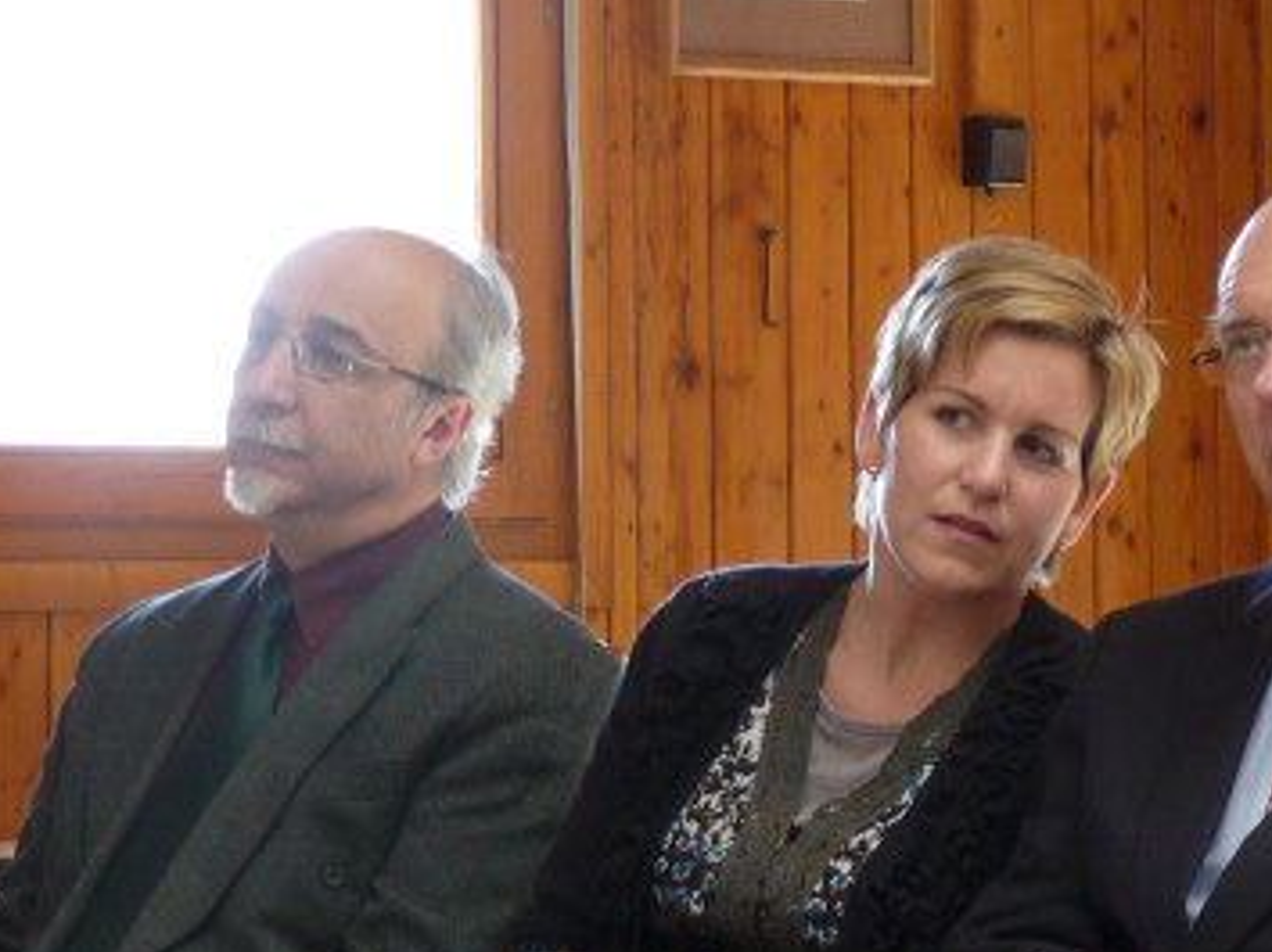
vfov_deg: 7.1
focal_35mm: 208
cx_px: 959
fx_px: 7638
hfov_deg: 9.5
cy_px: 485
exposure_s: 1/30
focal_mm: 11.5
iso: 200
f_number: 3.4
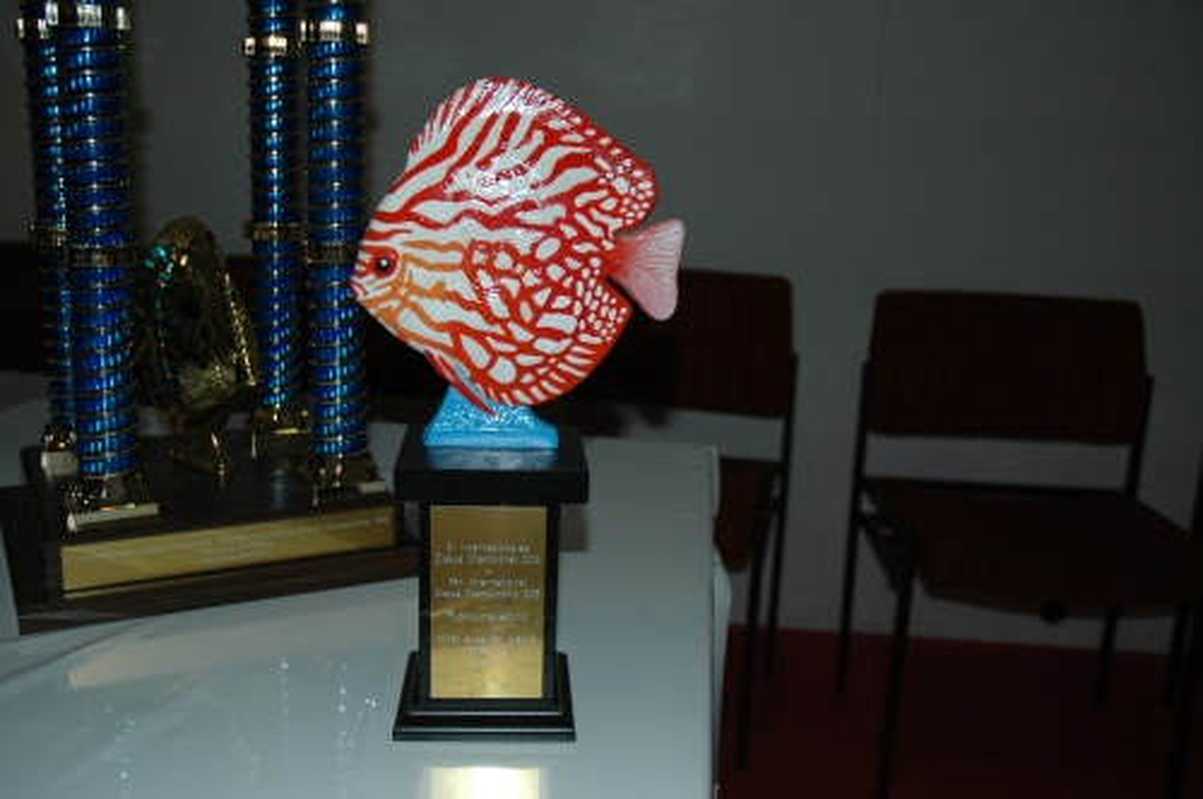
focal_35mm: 38
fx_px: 1251
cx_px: 602
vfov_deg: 35.4
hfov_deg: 51.3
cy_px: 400
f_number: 3.8
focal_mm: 25
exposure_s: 1/60
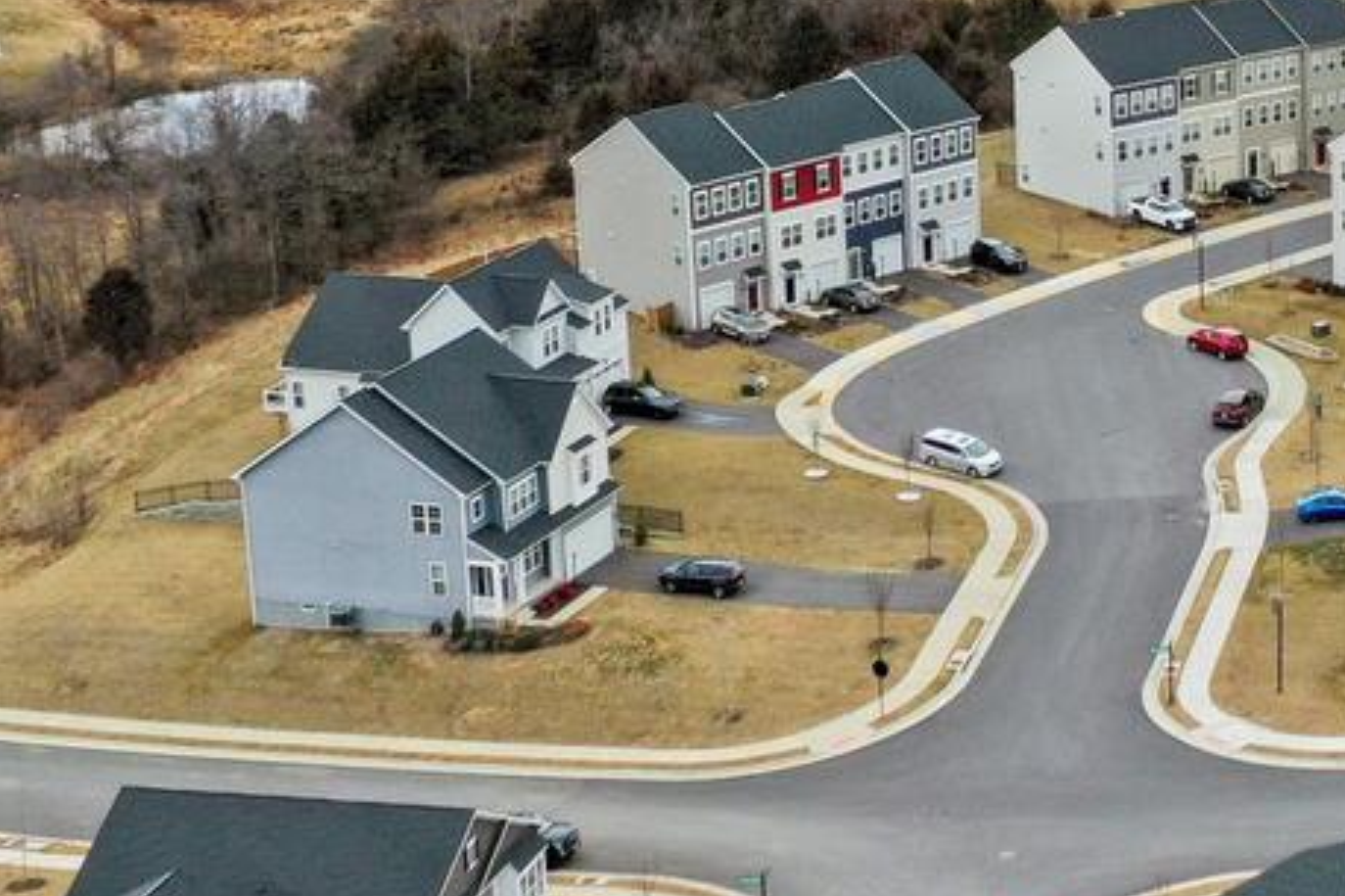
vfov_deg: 15.3
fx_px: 3286
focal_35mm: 88
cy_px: 76
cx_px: 1360
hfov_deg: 22.2
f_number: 4.5
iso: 100
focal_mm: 10.26
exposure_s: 1/160
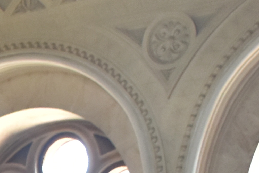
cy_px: 460
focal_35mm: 197
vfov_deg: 6.5
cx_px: -287
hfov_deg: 9.6
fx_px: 1417
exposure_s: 1/60
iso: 1000
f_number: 3.5
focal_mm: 22
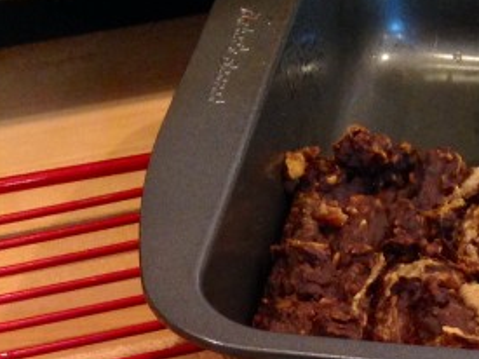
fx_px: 1701
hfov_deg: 16.0
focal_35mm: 123
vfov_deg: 11.3
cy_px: 629
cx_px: 186
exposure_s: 1/20
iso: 160
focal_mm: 4.12
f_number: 2.4
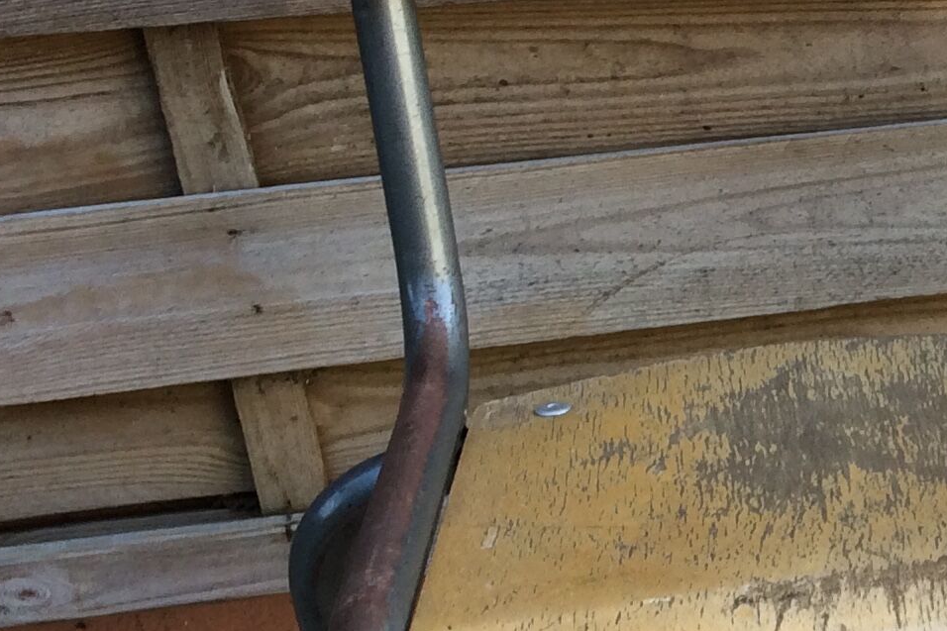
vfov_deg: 13.2
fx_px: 2709
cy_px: 546
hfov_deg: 17.8
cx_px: 1416
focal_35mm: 103
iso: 32
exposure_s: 1/147
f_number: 2.2
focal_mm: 4.15
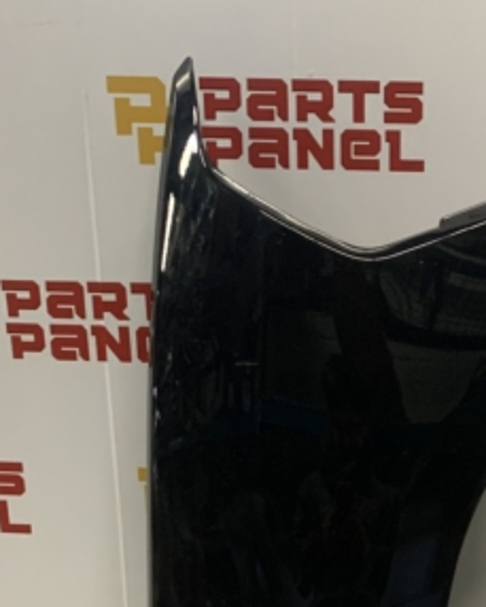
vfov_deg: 24.8
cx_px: 429
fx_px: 1276
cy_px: 679
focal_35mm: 71
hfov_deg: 21.1
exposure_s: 1/40
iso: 320
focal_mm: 4.25
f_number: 1.8
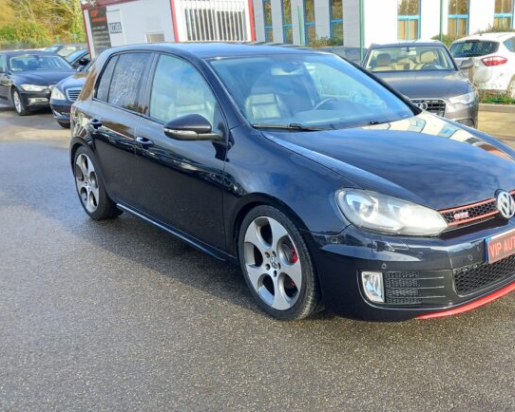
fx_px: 549
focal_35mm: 36
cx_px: 333
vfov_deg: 41.2
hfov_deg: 49.6
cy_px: 208
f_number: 2
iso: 50
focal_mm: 4.6
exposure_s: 1/100
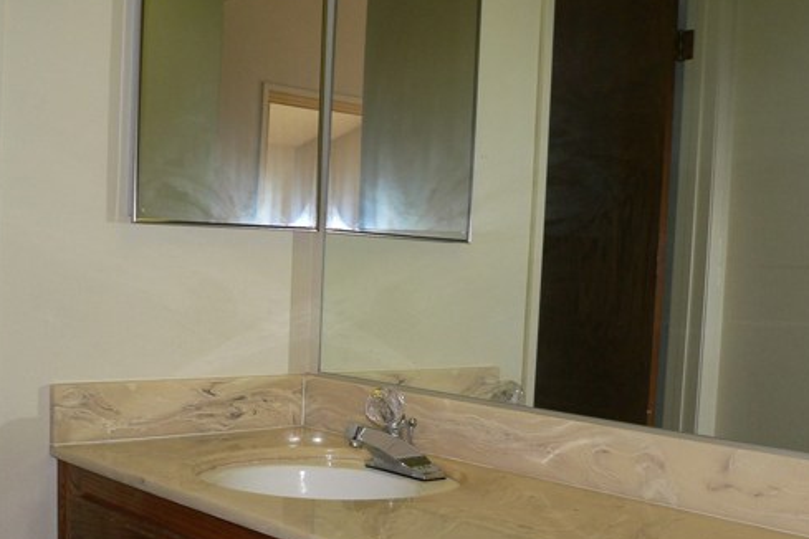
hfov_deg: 40.3
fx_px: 1101
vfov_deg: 27.3
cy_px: 375
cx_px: 433
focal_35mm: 49
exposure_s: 1/60
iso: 100
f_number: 2.8
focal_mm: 6
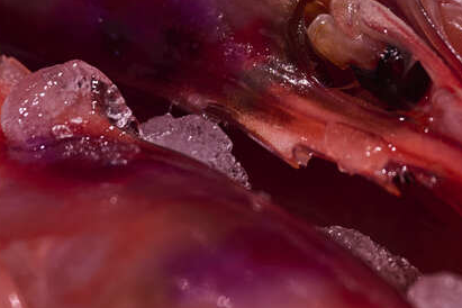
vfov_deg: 2.5
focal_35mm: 560
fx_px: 7186
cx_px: 424
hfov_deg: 3.7
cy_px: -101
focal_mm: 120
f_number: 6.3
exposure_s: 1/250
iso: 140
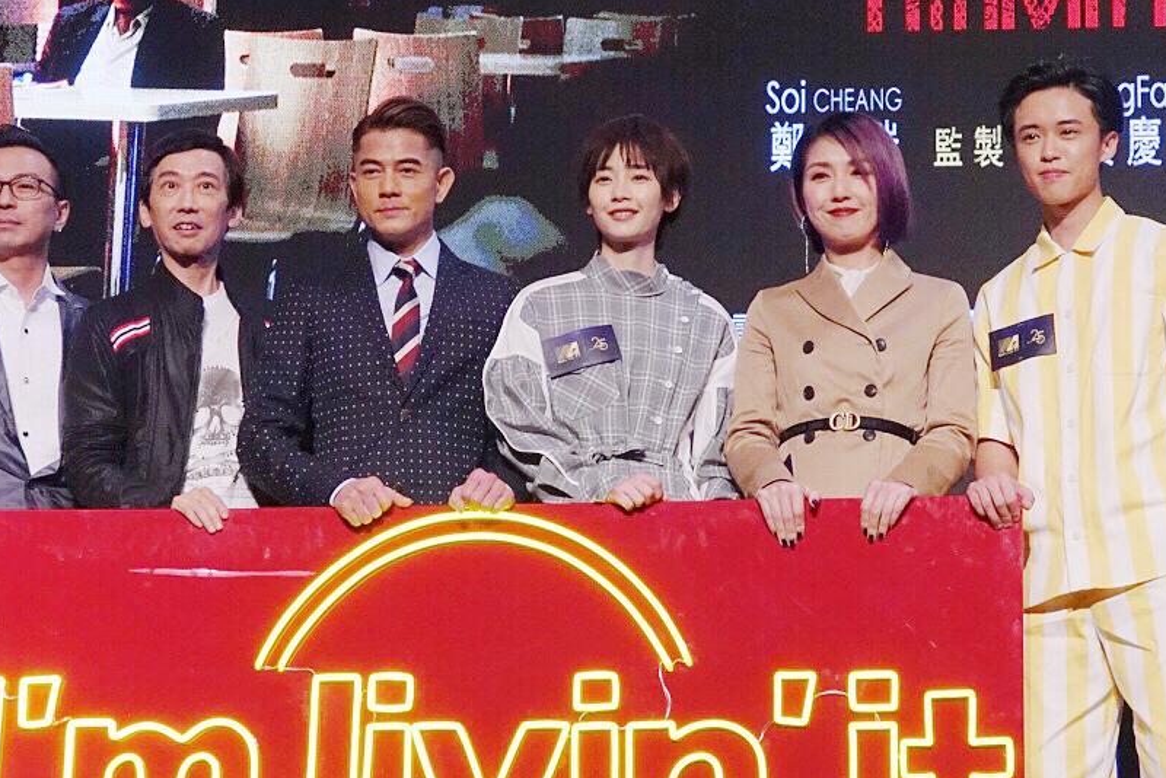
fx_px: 3143
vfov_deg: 14.1
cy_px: 319
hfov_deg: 21.0
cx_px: 612
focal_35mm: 97
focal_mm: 17.55
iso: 1000
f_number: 3.2
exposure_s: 1/640
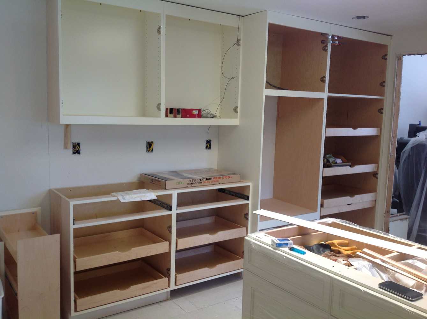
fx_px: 431
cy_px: 160
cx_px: 214
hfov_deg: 52.7
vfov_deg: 40.6
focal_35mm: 35
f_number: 2.4
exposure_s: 1/30
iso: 64
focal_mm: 4.28
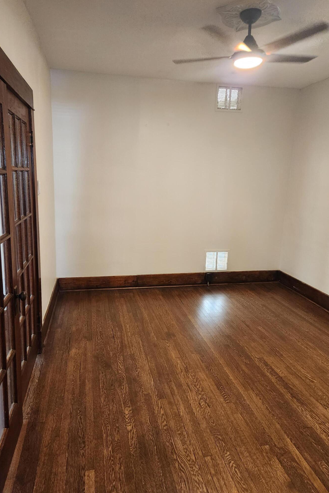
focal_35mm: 24
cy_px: 246
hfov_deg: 53.1
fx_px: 329
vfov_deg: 73.7
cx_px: 156
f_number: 1.8
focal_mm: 5.4
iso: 1000
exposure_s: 1/120
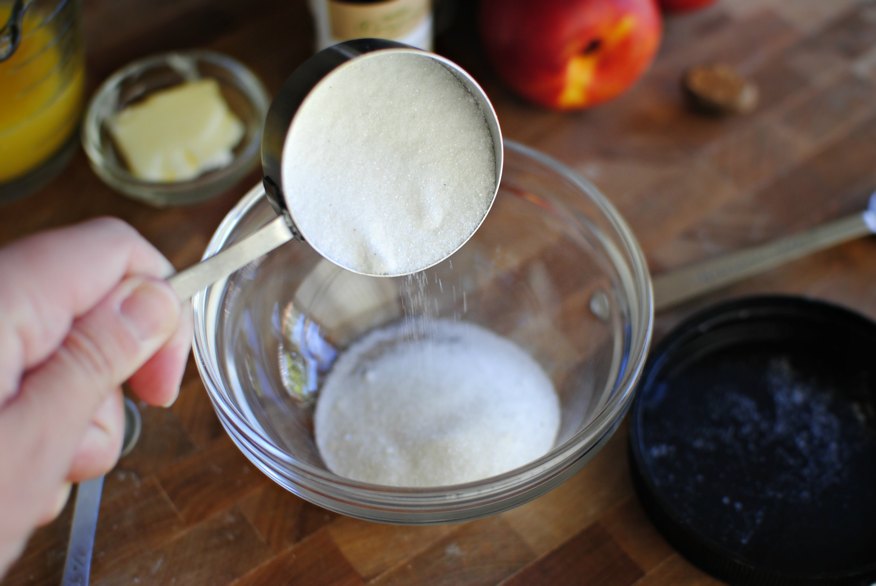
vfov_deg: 25.8
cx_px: 438
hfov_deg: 37.8
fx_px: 1279
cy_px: 293
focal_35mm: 52
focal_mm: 35
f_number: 2.2
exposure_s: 1/80
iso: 200
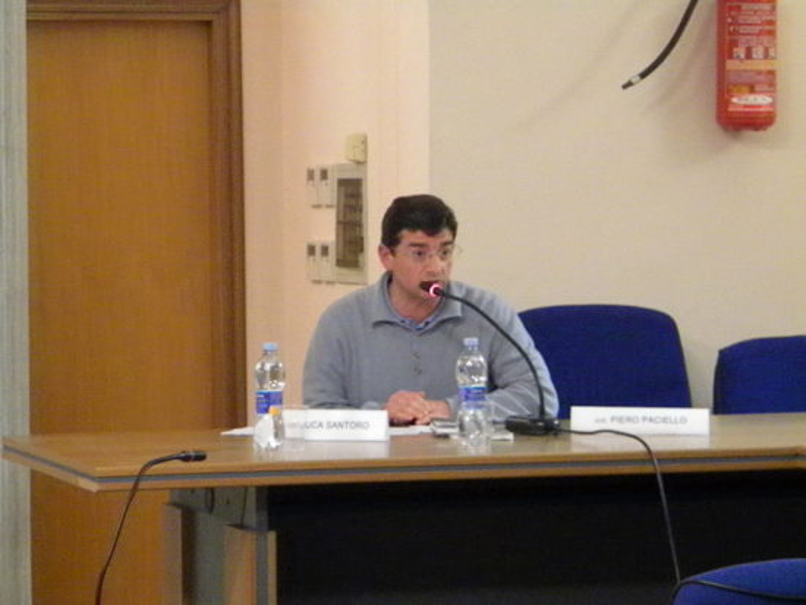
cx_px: 403
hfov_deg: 13.3
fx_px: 3448
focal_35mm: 148
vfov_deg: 10.0
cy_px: 302
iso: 3200
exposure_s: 1/17.8
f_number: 5
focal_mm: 26.8
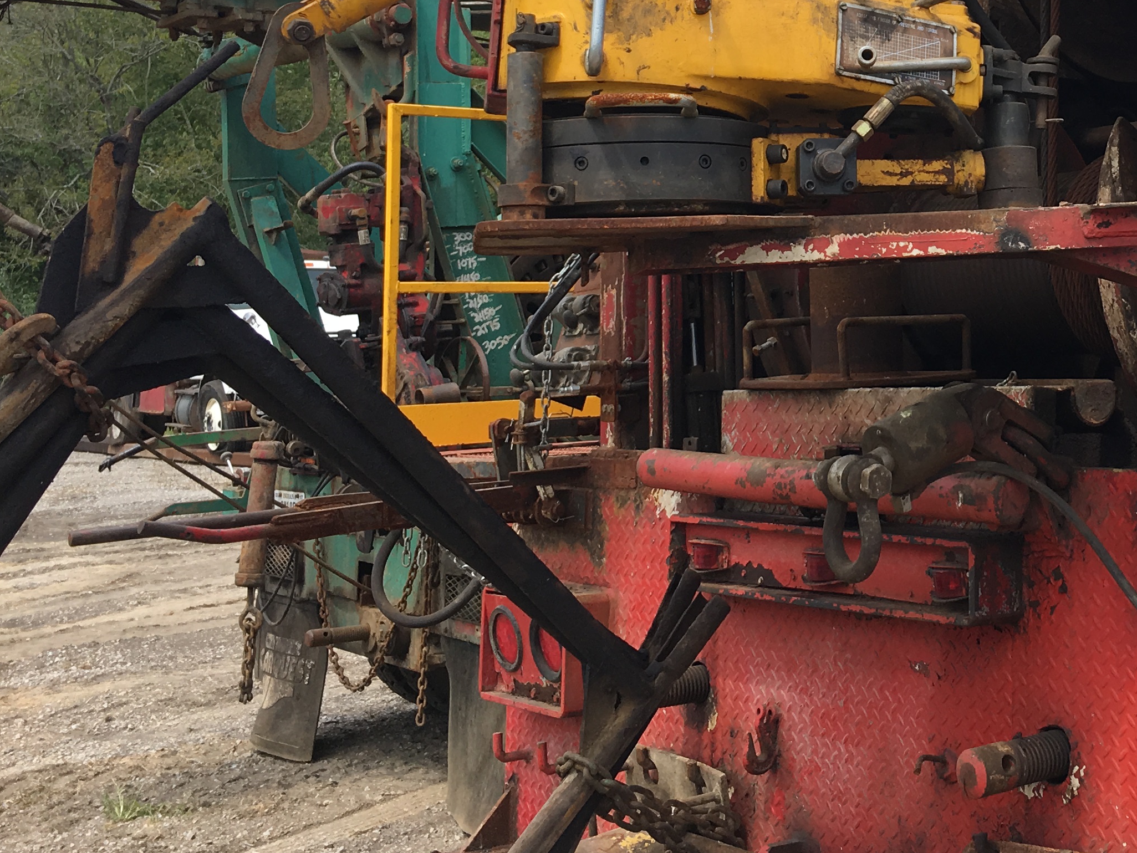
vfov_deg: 24.9
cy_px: 76
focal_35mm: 57
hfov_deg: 32.4
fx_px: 1873
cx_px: 987
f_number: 2.2
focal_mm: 4.15
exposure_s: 1/916
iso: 25
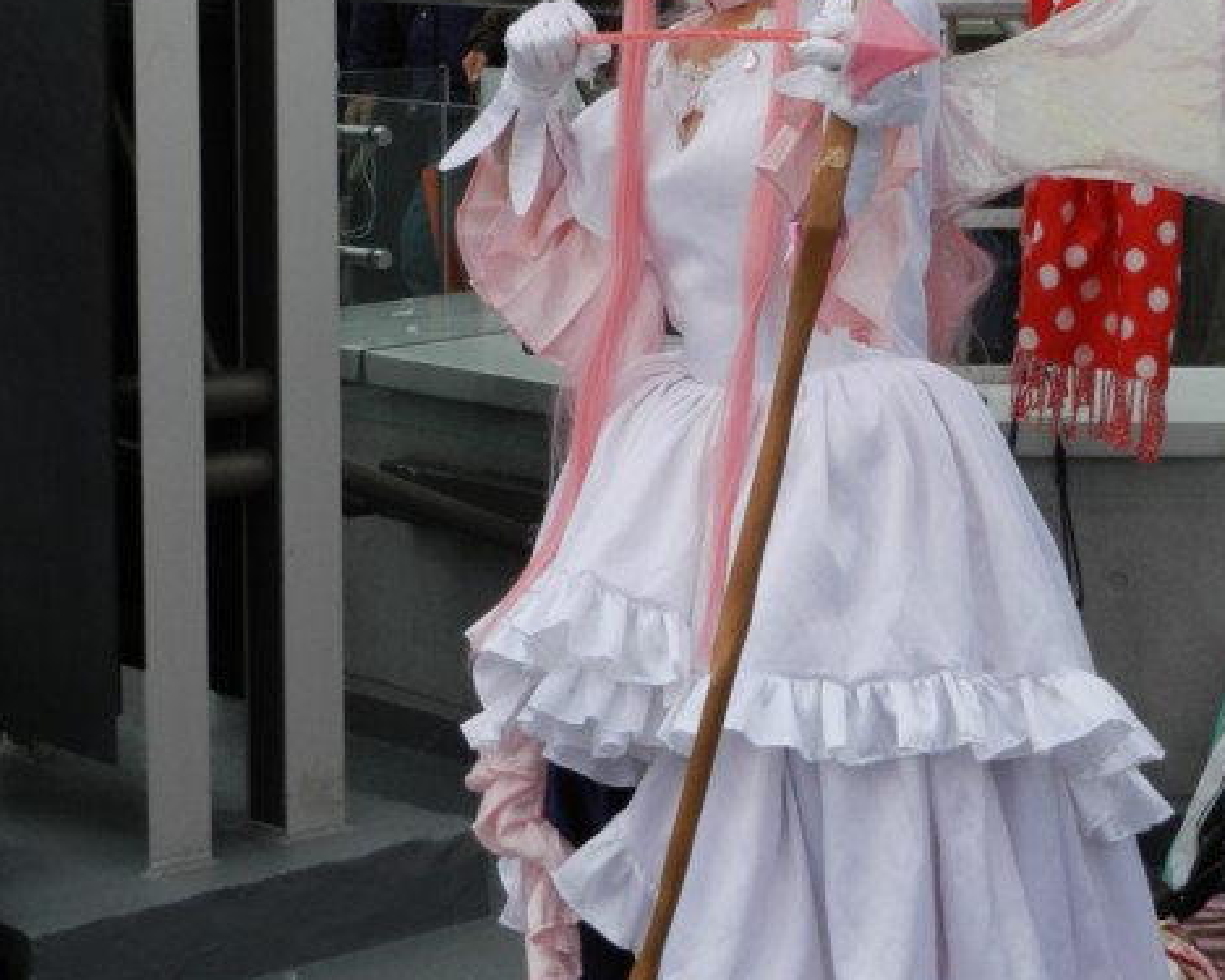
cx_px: 739
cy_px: 337
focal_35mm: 100
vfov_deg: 15.4
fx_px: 3625
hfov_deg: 19.2
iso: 160
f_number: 4.6
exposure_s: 1/500
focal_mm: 10.7
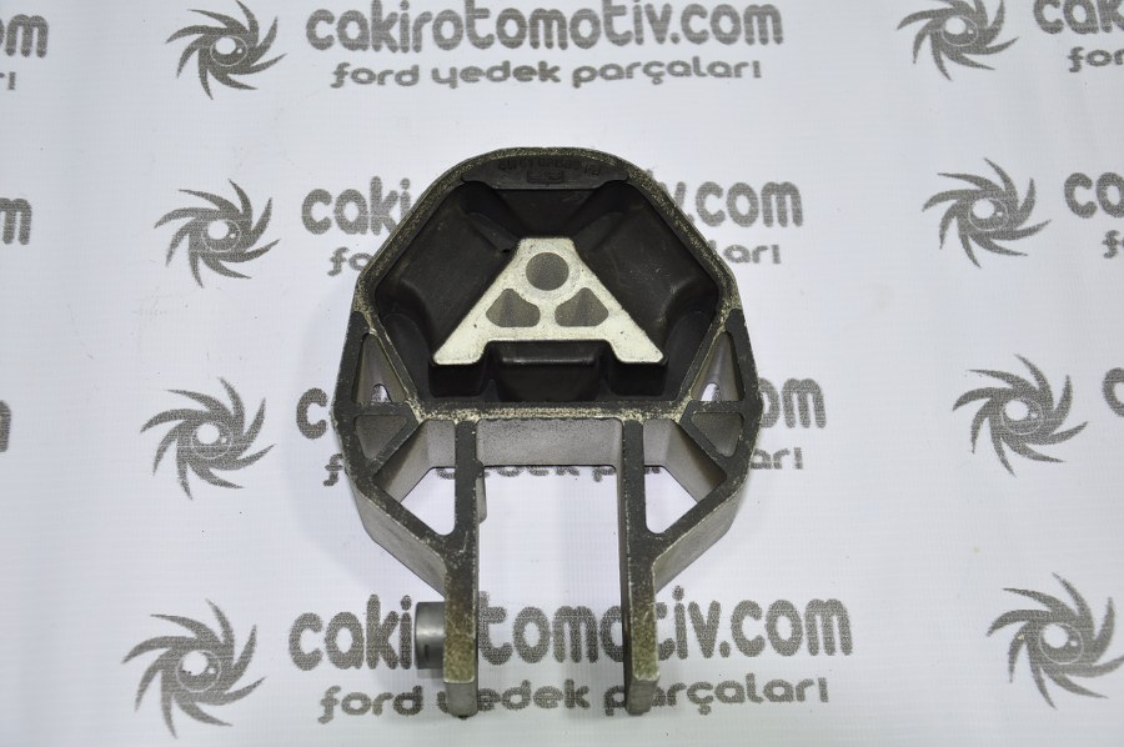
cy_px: 374
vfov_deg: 23.7
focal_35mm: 57
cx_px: 562
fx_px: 1778
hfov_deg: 35.1
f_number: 5
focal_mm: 38
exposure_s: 1/40
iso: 200
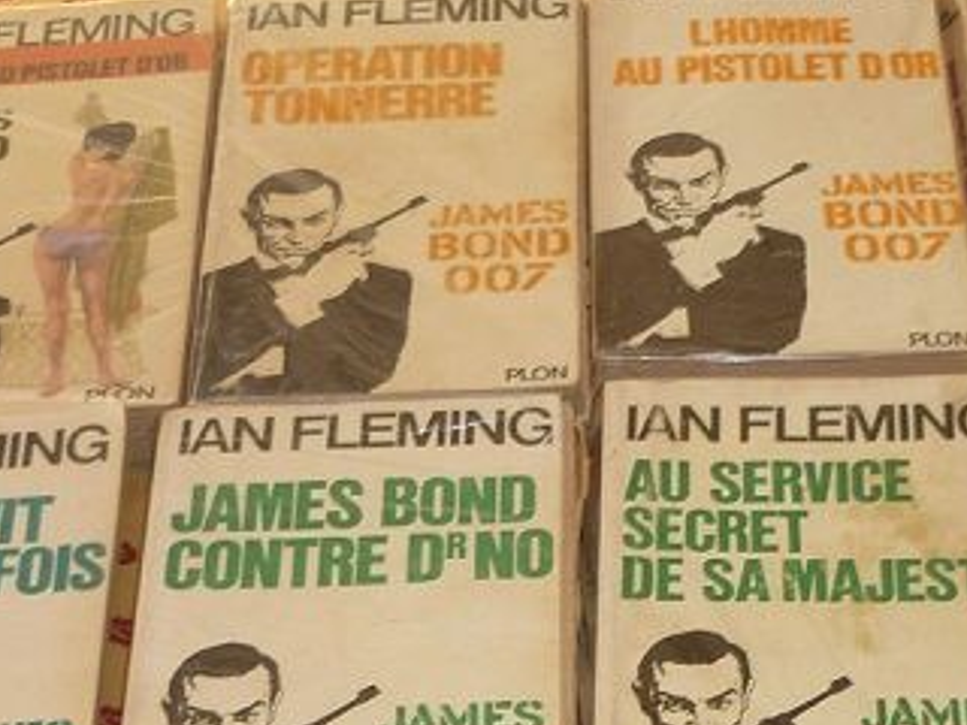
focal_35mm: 85
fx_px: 2374
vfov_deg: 16.7
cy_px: 828
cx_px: 601
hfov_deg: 23.0
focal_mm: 5.5
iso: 100
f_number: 2.8
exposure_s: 1/30
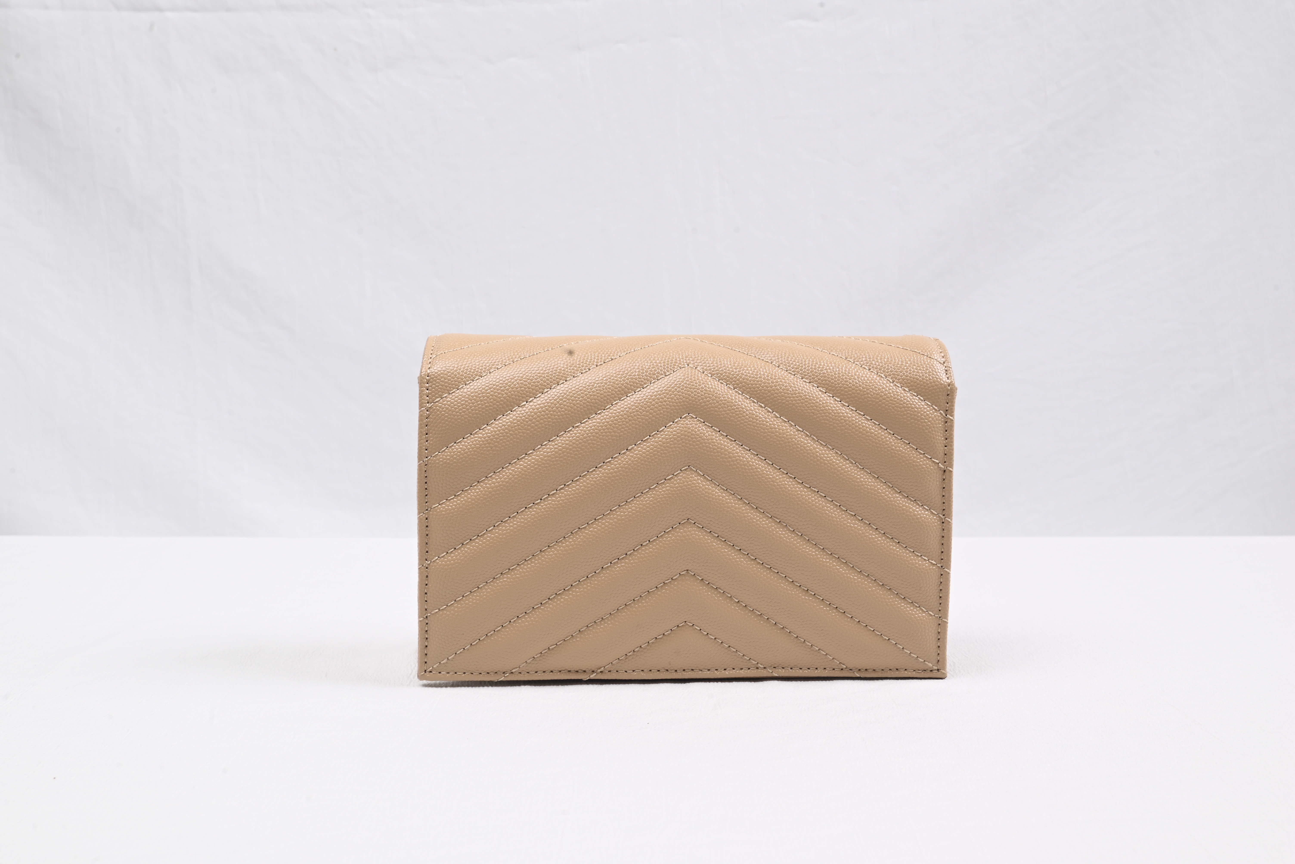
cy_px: 432
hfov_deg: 48.4
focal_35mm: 40
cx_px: 648
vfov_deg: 33.4
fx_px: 1439
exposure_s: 1/2
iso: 100
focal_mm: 40
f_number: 16
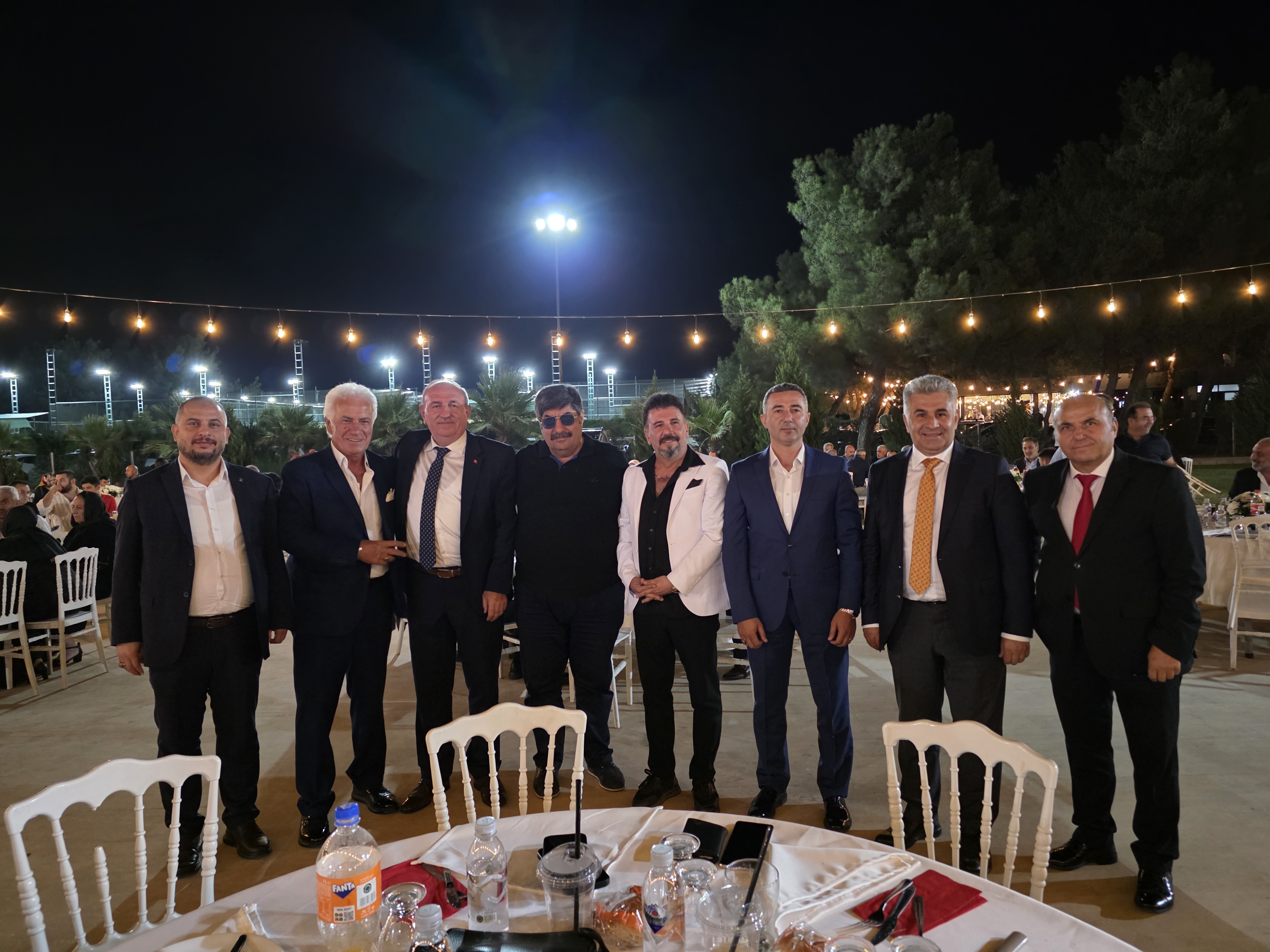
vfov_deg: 58.9
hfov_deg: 73.9
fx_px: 844
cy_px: 476
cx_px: 635
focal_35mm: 23
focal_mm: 6.3
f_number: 1.7
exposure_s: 1/50
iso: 1600
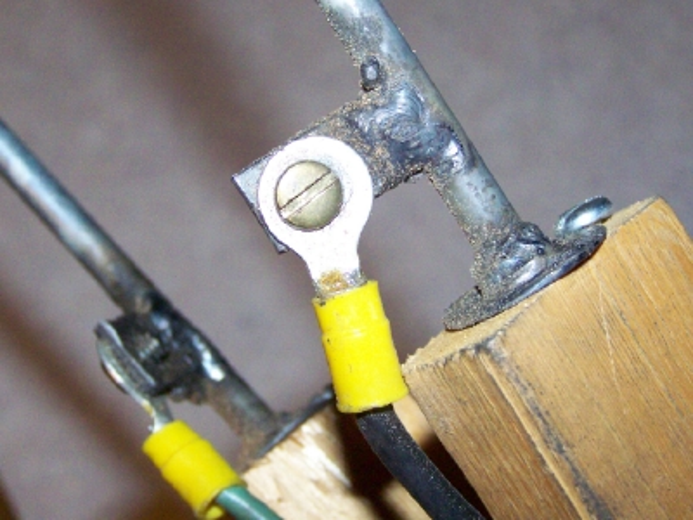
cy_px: 260
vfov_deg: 24.8
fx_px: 1181
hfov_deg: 32.7
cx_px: 346
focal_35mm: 59
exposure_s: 1/80
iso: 400
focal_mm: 9.8
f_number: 3.1
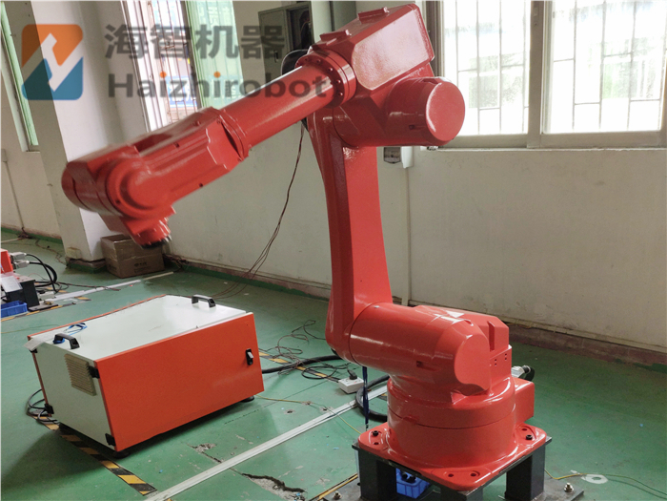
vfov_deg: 54.9
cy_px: 250
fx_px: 482
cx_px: 334
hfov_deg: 69.4
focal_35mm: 25
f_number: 1.79
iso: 112
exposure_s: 1/102
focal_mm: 4.74
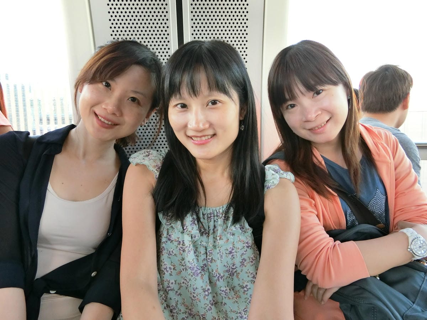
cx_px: 214
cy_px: 160
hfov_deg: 69.4
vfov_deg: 54.9
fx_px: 308
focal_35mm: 25
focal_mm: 5.4
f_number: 2.8
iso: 400
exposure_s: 1/50
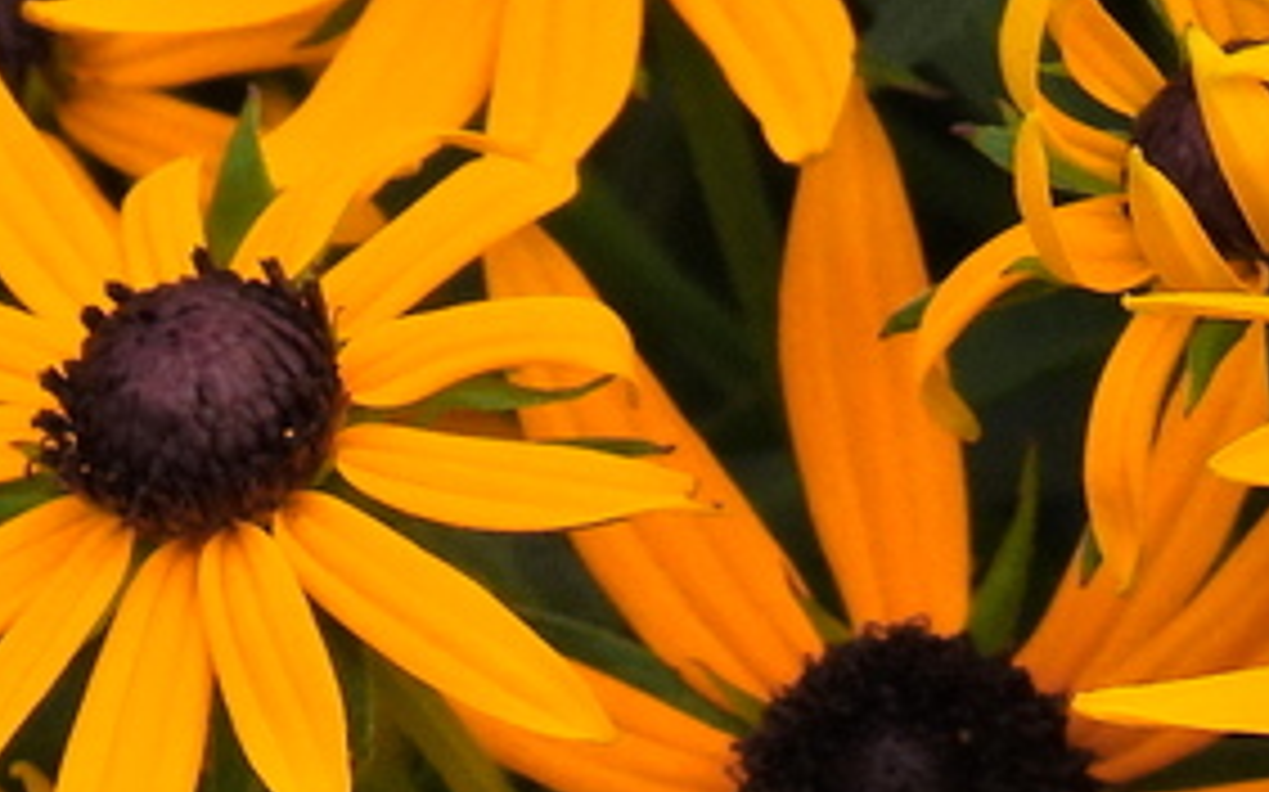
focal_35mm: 602
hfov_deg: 3.5
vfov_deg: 2.2
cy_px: 1624
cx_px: 1112
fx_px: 20811
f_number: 4
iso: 100
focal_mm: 22.3
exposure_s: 1/640
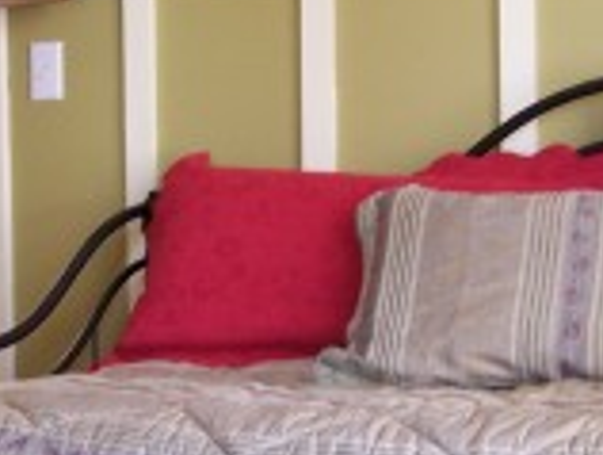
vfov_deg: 15.4
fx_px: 1675
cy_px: 245
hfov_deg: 20.4
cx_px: 240
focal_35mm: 96
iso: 140
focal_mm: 6.3
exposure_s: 1/10
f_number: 2.8
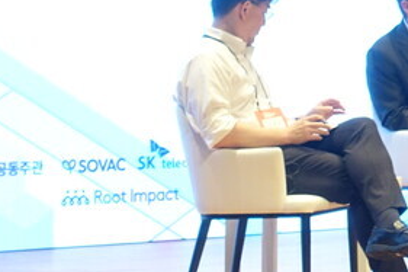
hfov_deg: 8.4
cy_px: -22
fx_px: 2707
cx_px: 619
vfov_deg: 5.7
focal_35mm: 239
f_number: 2.8
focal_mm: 25.7
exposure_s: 1/80
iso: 640
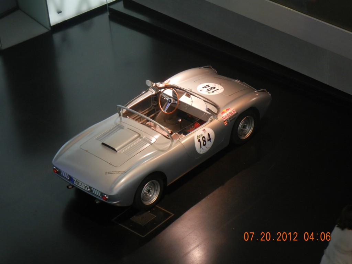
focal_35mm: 116
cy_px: 132
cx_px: 176
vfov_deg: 12.8
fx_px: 1180
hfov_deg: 17.0
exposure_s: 1/30
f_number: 4.6
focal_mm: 20.9
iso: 346
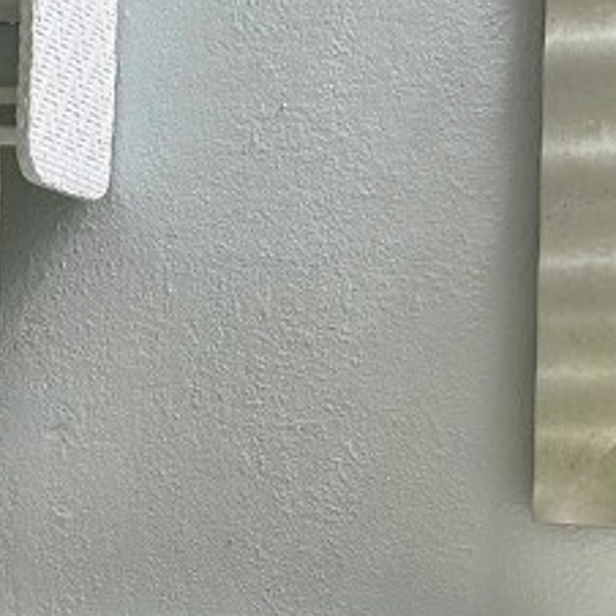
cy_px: 382
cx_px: 185
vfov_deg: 16.7
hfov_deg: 16.7
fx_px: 2094
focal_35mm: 104
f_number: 1.5
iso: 125
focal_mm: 5.7
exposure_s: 1/120
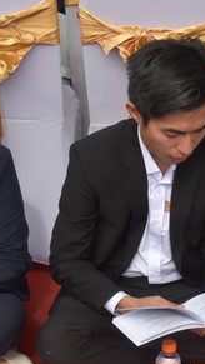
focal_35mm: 89
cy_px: 221
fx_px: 859
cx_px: 166
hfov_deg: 13.5
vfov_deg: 23.9
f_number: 11
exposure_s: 1/500
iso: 1250
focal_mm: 38
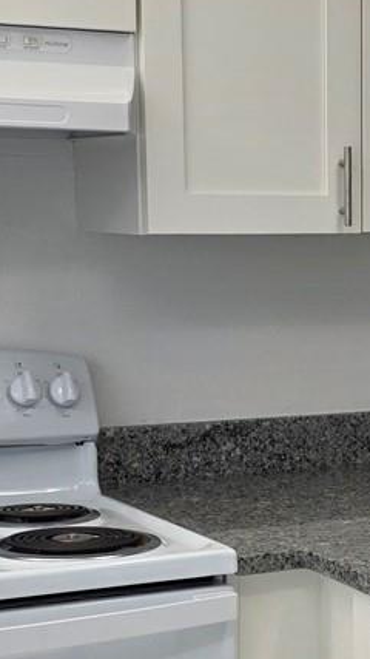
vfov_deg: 22.6
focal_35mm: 94
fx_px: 1640
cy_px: 461
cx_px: 393
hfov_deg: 12.7
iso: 50
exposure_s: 1/120
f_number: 1.7
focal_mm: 6.3
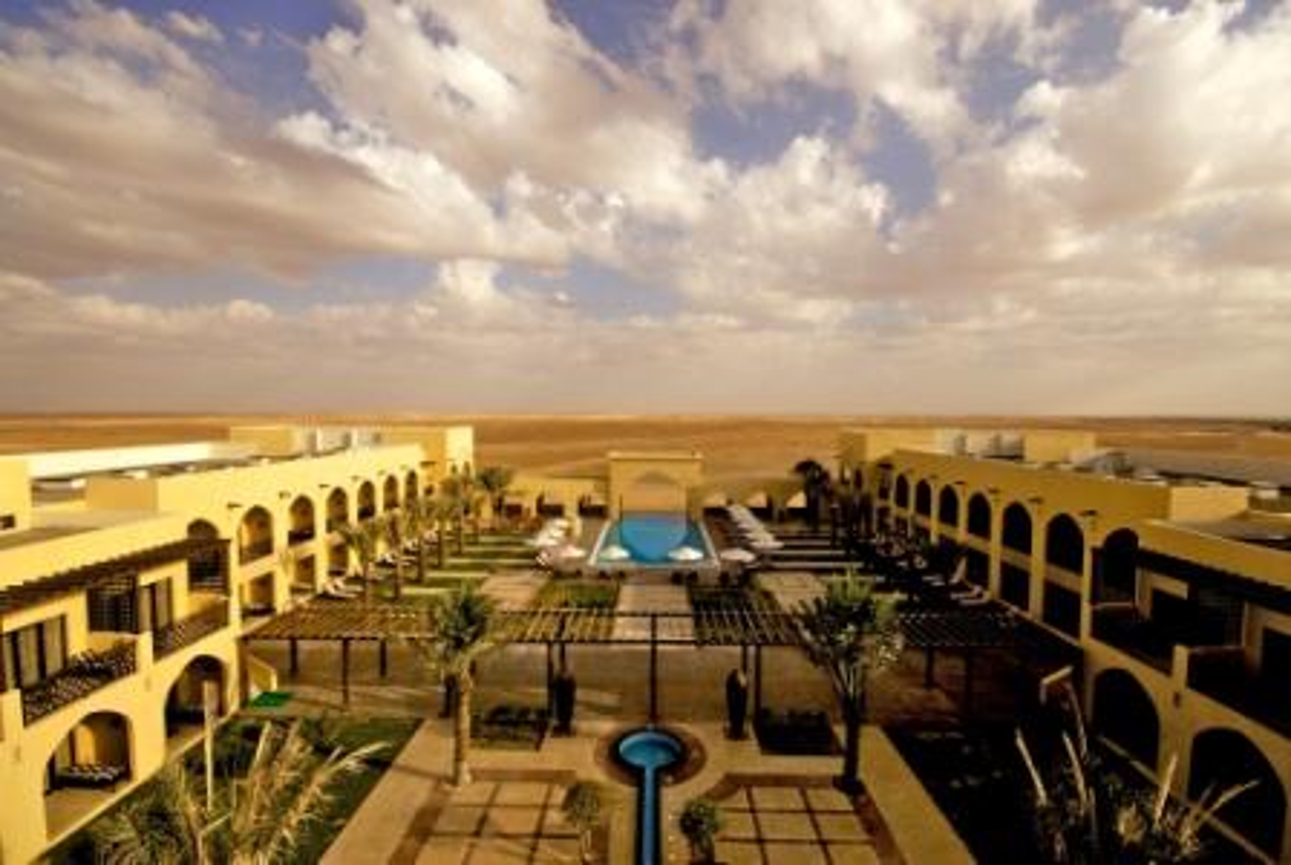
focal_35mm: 15
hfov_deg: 100.3
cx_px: 646
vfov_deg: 77.5
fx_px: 539
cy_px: 432
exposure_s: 1/250
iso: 100
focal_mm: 10
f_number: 10
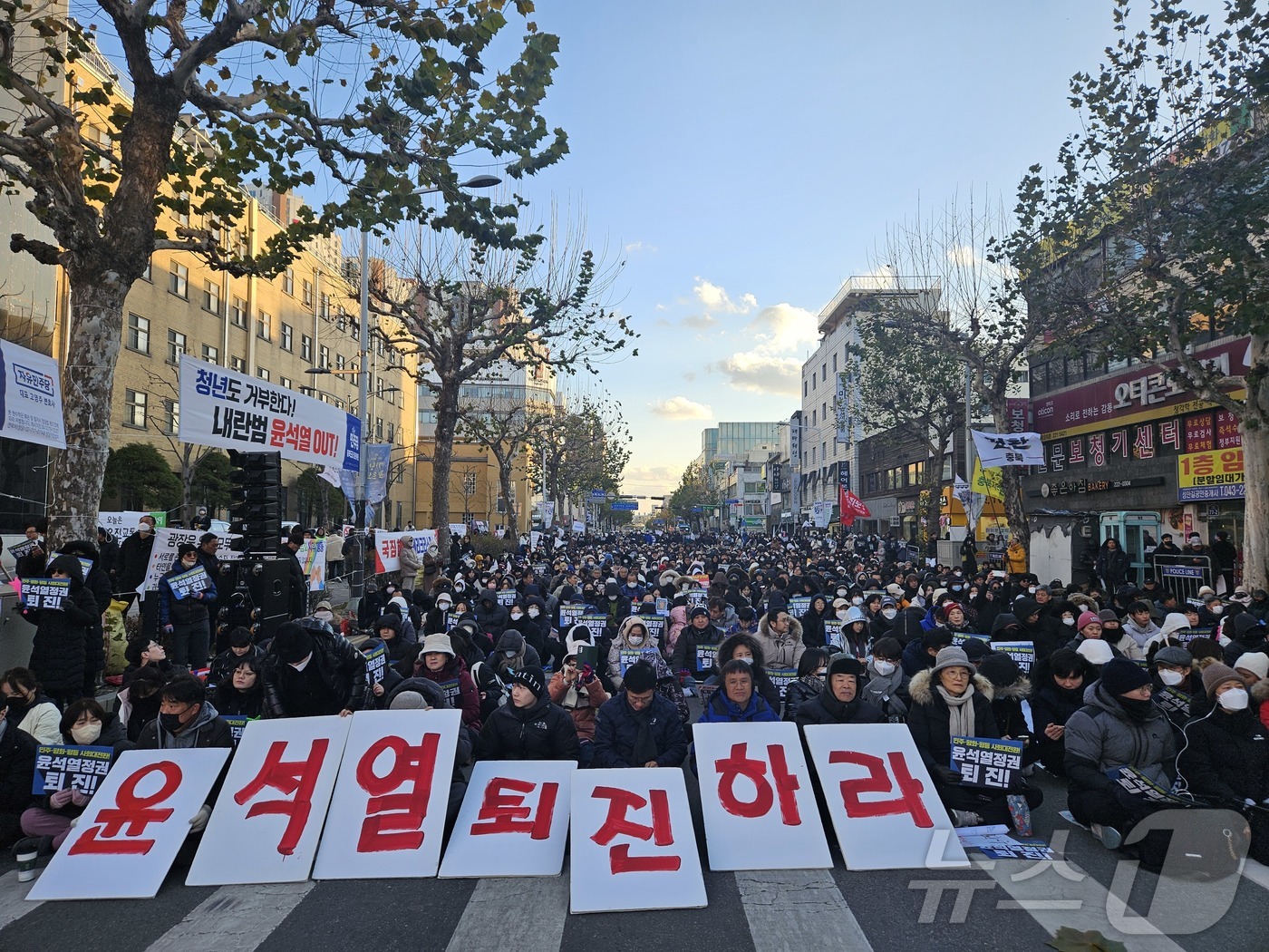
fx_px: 843
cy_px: 476
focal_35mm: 23
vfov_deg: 58.9
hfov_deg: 73.9
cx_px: 634
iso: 25
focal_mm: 5.4
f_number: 1.8
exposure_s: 1/444
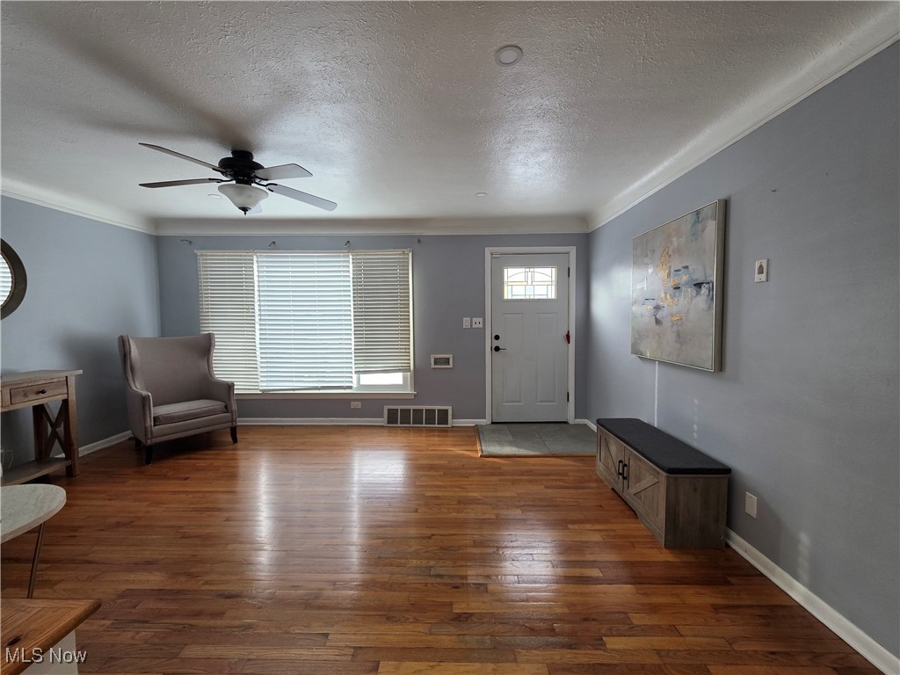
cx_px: 450
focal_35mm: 13
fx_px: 338
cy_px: 338
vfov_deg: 89.9
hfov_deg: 106.2
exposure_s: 1/120
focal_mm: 2.2
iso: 80
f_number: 1.9
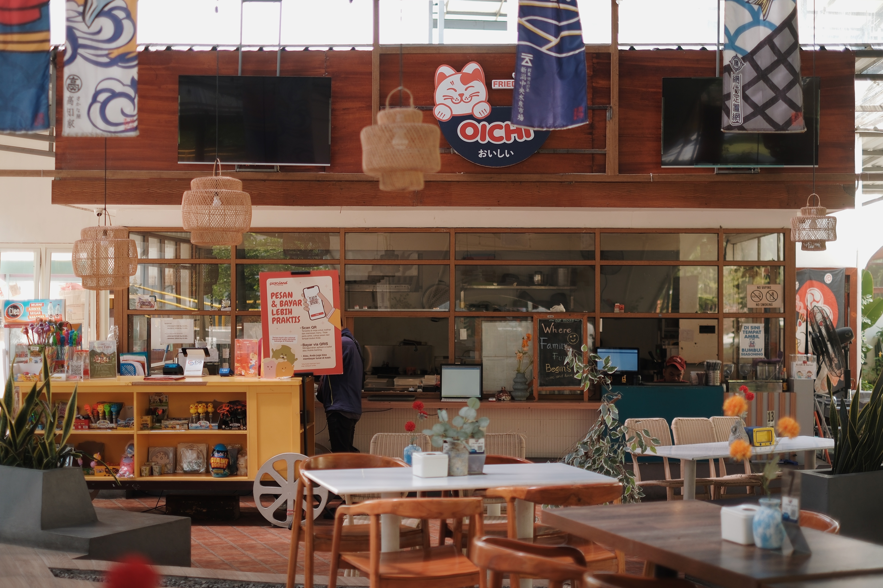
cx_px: 442
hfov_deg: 37.5
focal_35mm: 53
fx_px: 1300
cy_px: 294
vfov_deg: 25.5
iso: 80
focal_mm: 35
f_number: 1.4
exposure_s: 1/250
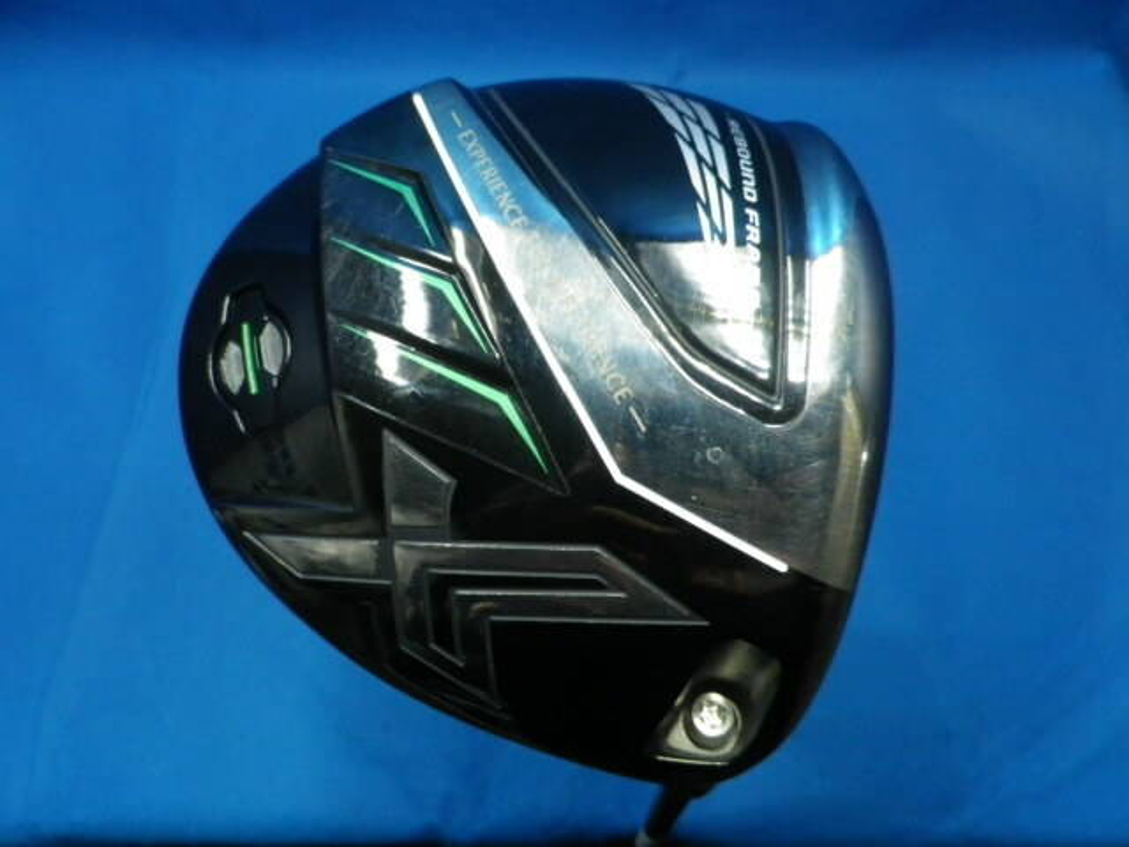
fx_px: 815
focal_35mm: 25
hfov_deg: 69.4
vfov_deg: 54.9
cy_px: 424
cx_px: 564
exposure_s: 1/15
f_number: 3.5
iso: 400
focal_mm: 4.5
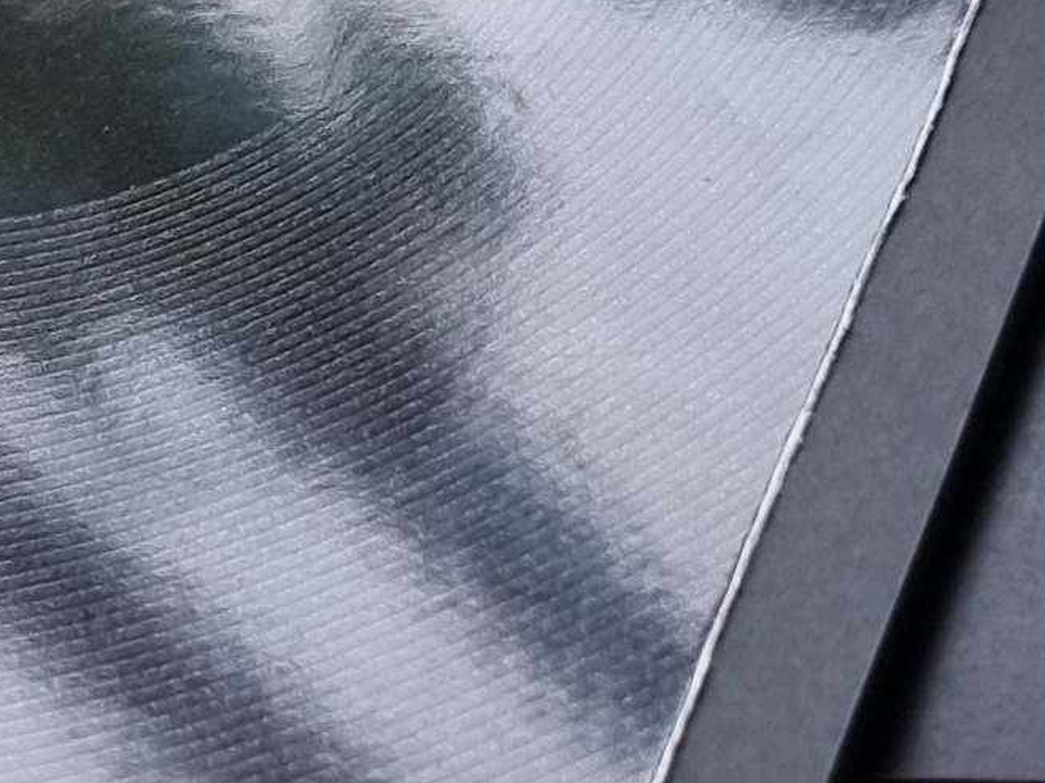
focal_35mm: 146
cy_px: 511
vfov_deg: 10.1
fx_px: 4406
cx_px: 78
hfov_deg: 13.4
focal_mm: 6.7
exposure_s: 1/120
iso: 80
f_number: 1.8
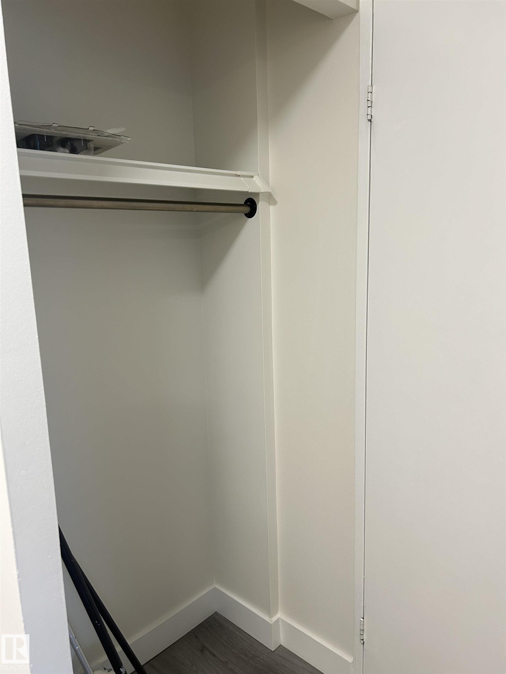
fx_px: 507
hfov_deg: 53.1
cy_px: 337
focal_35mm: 26
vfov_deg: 67.3
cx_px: 253
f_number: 1.5
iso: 125
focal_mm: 5.7
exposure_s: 1/60
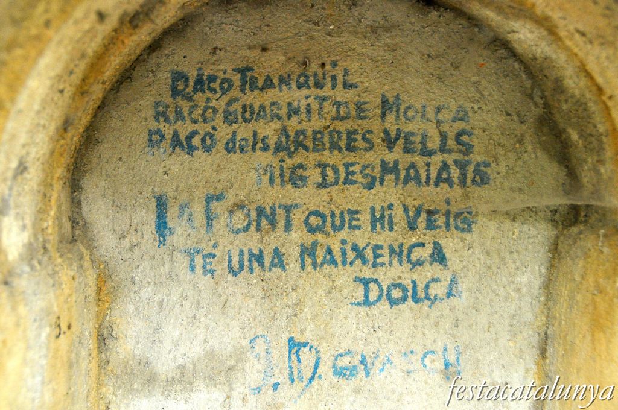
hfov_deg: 31.9
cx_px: 309
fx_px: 1080
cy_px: 205
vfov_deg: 21.5
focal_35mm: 63
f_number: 4.5
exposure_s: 1/30
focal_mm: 42
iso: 1600
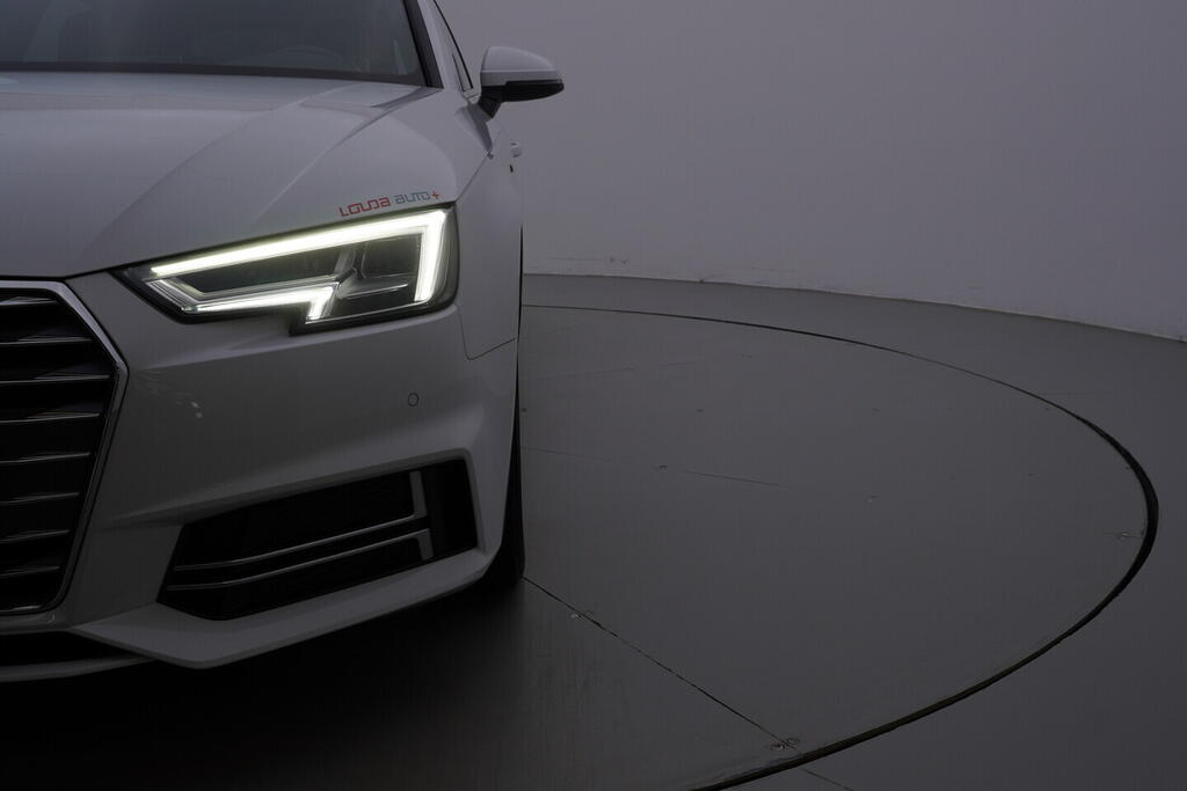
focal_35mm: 36
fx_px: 1187
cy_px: 396
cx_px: 594
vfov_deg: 36.9
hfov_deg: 53.1
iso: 125
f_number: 6.3
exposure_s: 1/200
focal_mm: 24
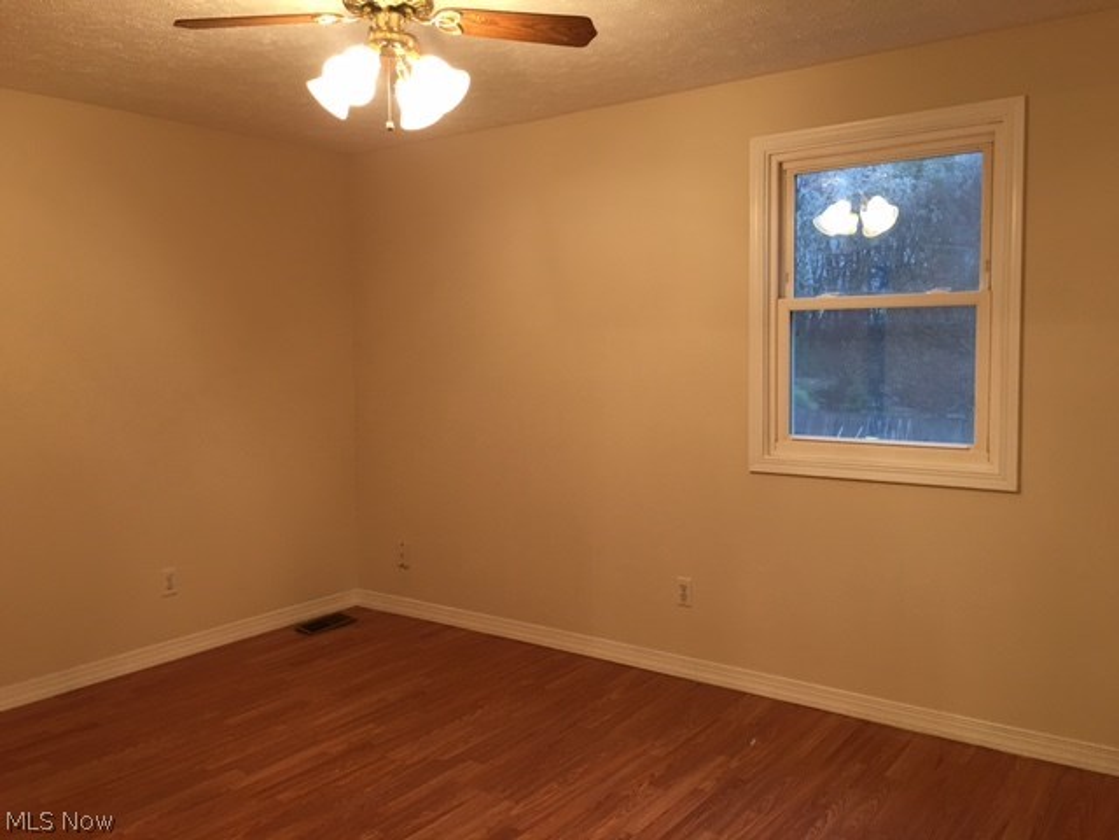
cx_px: 560
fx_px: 937
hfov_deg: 61.7
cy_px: 420
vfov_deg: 48.2
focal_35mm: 29
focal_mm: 4.15
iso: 50
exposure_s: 1/17
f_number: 2.2
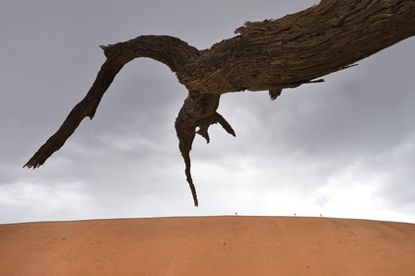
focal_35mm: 45
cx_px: 208
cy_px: 138
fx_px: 518
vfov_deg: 29.8
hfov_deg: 43.6
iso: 100
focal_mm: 45
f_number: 16
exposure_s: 1/80
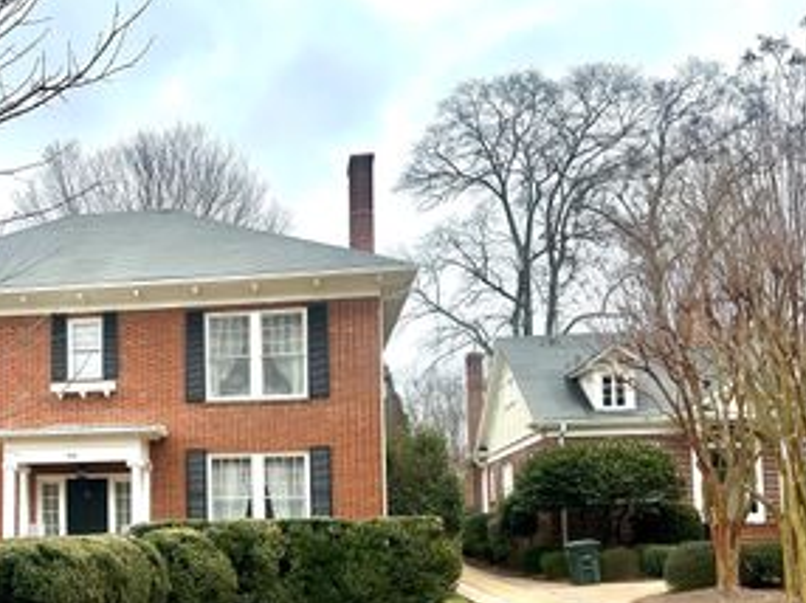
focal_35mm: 42
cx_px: 132
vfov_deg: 33.5
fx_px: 977
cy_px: 469
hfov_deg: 42.3
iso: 80
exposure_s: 1/2155
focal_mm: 6.86
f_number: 1.78
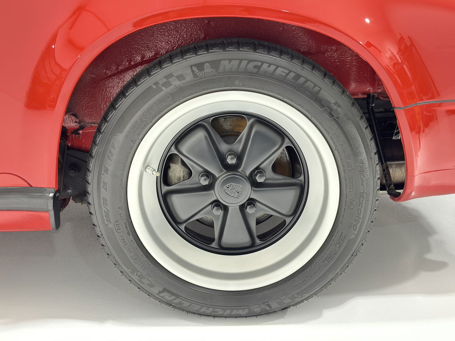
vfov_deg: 40.7
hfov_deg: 52.6
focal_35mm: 35
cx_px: 228
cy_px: 170
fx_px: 460
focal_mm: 6.76
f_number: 1.78
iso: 250
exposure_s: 1/40
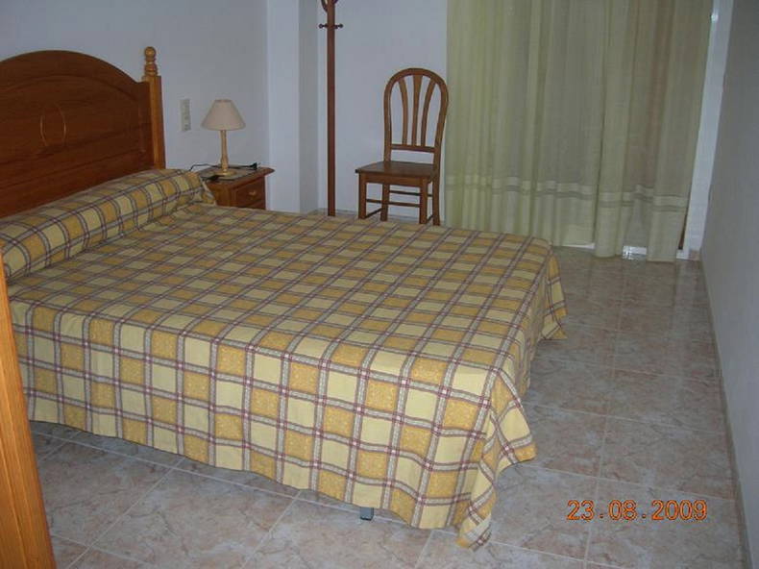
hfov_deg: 54.0
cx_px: 380
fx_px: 745
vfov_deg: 41.8
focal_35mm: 34
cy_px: 284
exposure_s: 1/60.1
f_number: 2.9
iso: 89
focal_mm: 5.7
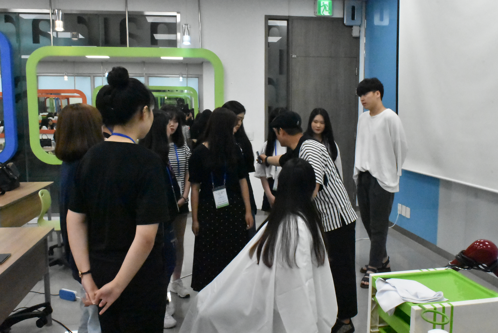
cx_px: 249
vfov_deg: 41.8
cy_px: 166
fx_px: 436
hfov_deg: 59.5
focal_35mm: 32
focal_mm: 21
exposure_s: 1/200
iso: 25600
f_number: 20
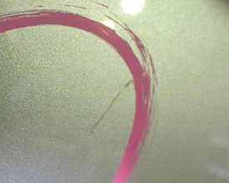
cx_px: 39
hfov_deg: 29.2
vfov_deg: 23.5
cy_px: 171
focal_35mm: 63
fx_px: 427
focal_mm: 5.4
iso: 800
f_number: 2.3
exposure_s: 1/100
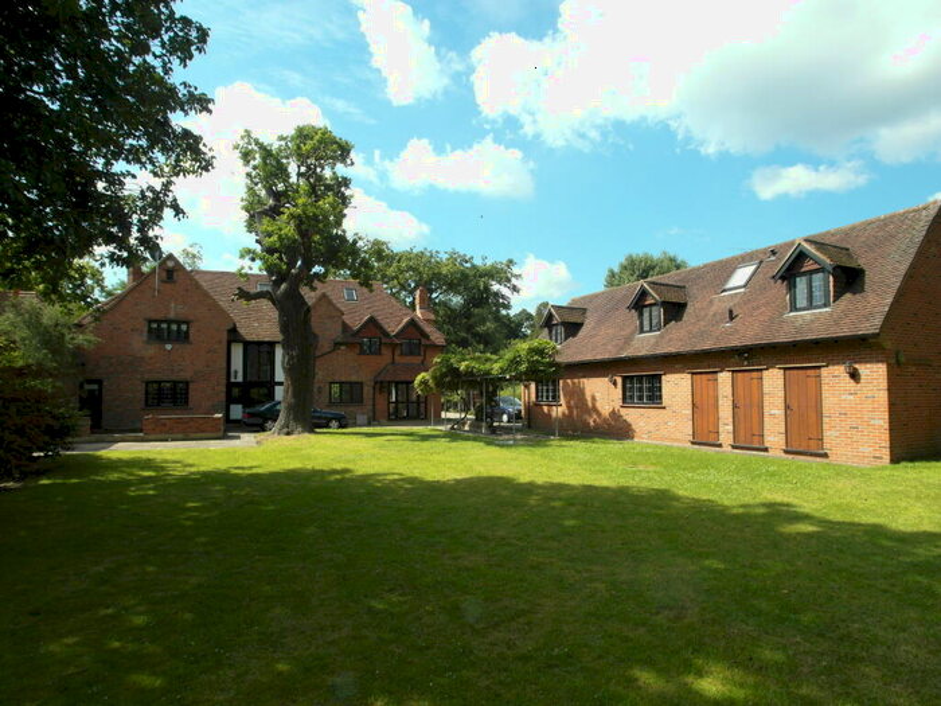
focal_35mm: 24
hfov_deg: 71.6
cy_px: 353
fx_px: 652
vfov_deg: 56.8
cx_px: 470
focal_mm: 5.2
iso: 80
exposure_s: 1/350
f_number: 3.9
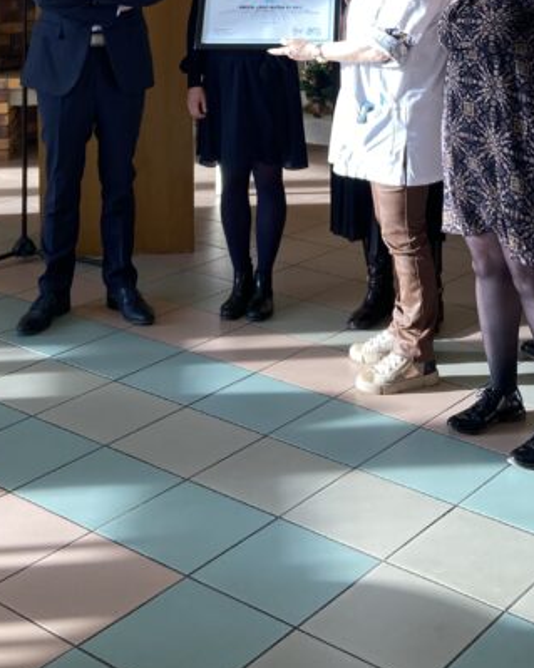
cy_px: 7
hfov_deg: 25.7
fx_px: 1166
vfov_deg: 29.9
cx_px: 347
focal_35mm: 59
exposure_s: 1/99
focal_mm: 4.25
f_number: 1.8
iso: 64
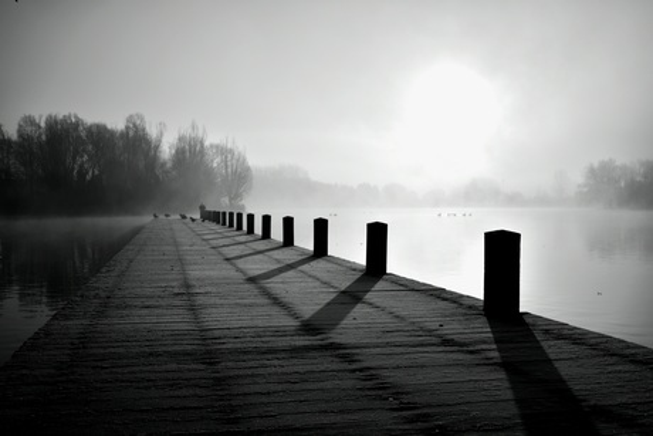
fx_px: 762
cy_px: 218
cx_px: 326
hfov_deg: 46.4
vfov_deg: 31.9
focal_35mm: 42
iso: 100
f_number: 4.2
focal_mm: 28
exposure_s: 1/5000
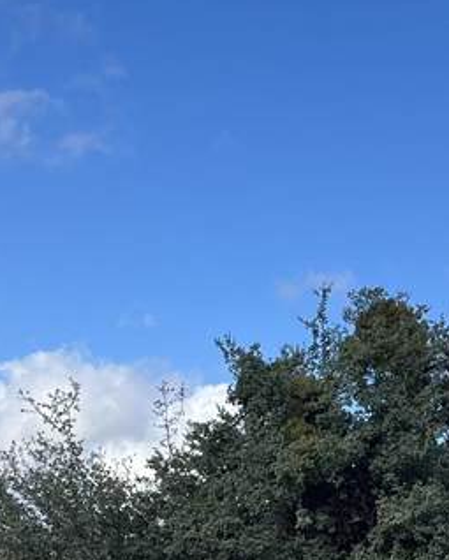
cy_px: 497
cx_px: 331
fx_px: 1692
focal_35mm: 102
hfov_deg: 15.1
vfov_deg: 18.5
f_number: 1.6
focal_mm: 5.1
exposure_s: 1/3215
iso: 50
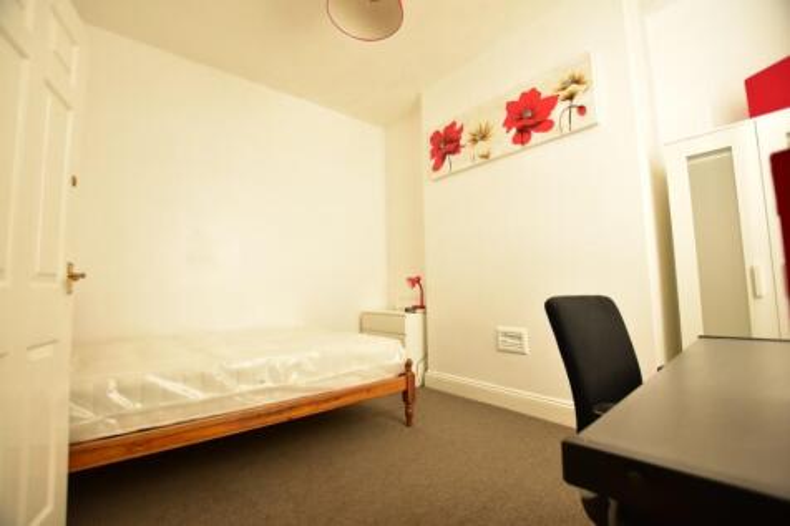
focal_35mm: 15
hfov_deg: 100.4
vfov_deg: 77.3
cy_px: 263
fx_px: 329
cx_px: 395
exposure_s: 1/50
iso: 800
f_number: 3.5
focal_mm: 10
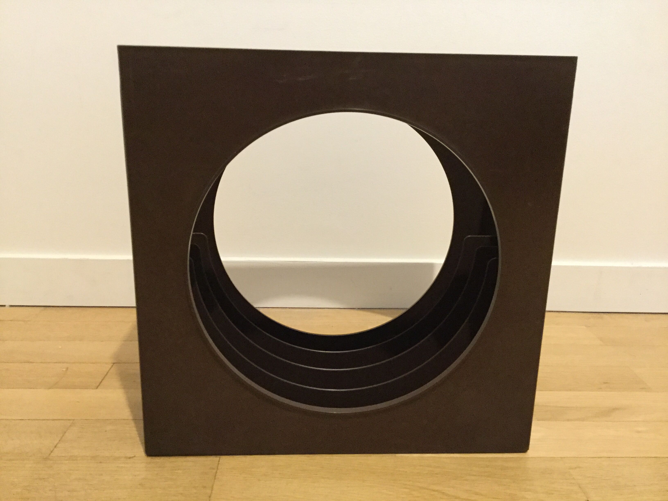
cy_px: 250
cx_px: 334
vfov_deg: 45.4
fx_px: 598
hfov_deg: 58.4
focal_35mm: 31
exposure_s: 1/17
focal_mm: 3.3
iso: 320
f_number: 2.4
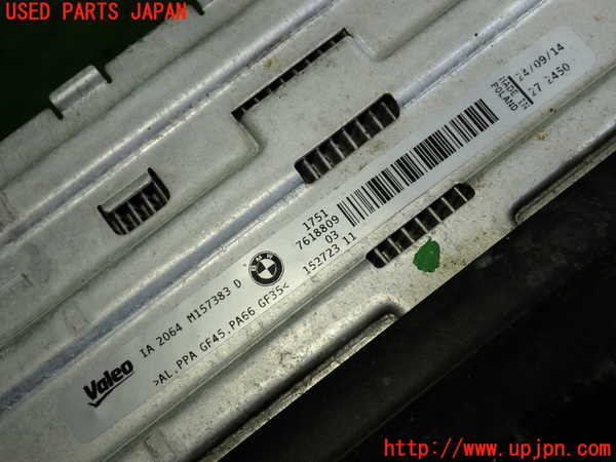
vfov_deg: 30.9
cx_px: 308
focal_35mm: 47
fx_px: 836
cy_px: 231
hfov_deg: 40.4
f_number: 3.1
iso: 200
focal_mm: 8.4
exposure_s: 1/125
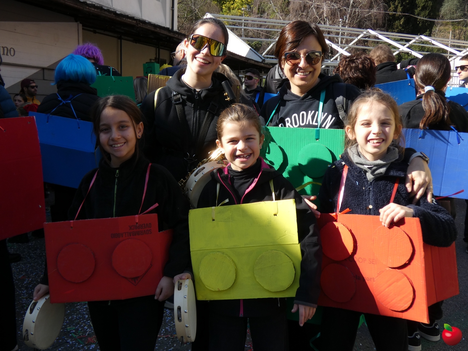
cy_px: 176
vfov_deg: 39.7
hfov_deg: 51.4
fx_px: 487
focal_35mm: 36
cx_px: 234
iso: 80
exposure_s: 1/400
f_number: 3.5
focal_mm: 6.5
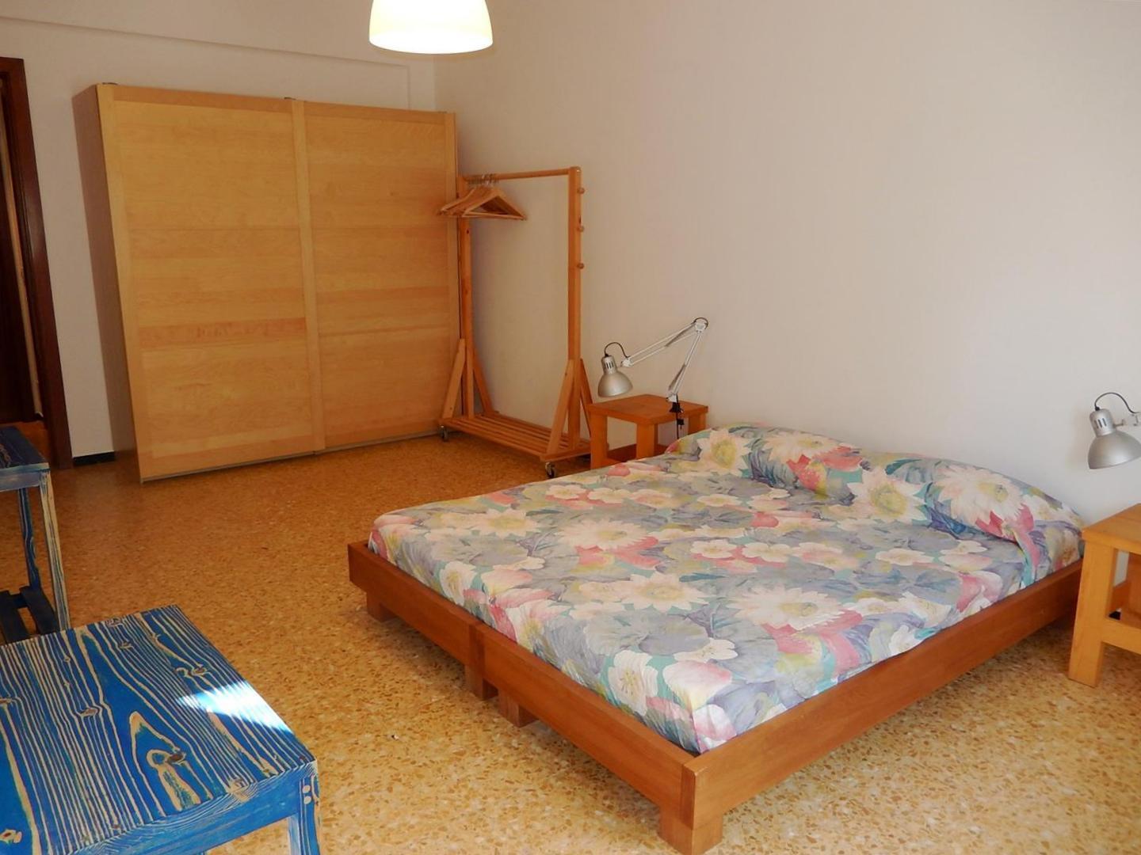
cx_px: 570
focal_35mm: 25
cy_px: 428
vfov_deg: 54.9
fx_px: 824
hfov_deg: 69.4
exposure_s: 1/30
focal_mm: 4.5
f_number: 3.4
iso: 125
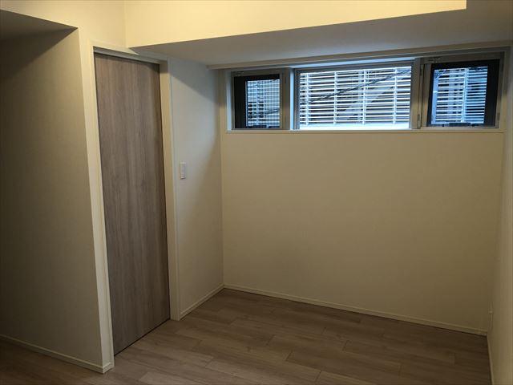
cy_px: 192
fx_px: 415
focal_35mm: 28
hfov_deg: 63.4
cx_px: 256
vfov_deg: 49.7
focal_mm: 3.99
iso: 40
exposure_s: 1/20
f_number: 1.8
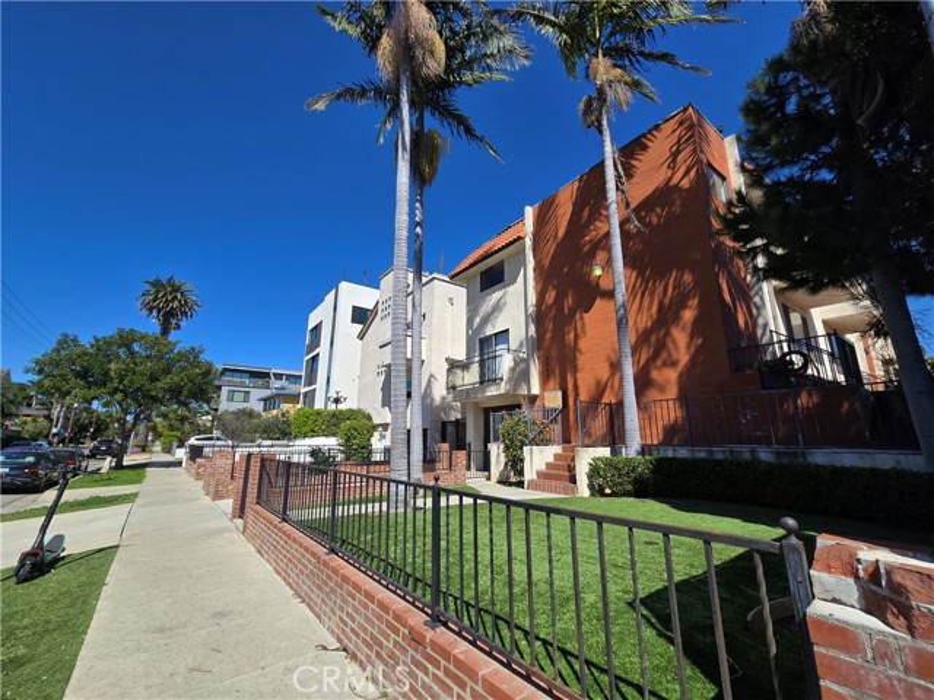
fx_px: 351
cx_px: 467
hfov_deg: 106.2
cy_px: 350
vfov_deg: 89.9
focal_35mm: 13
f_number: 2.2
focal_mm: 2.2
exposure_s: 1/2537
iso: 50
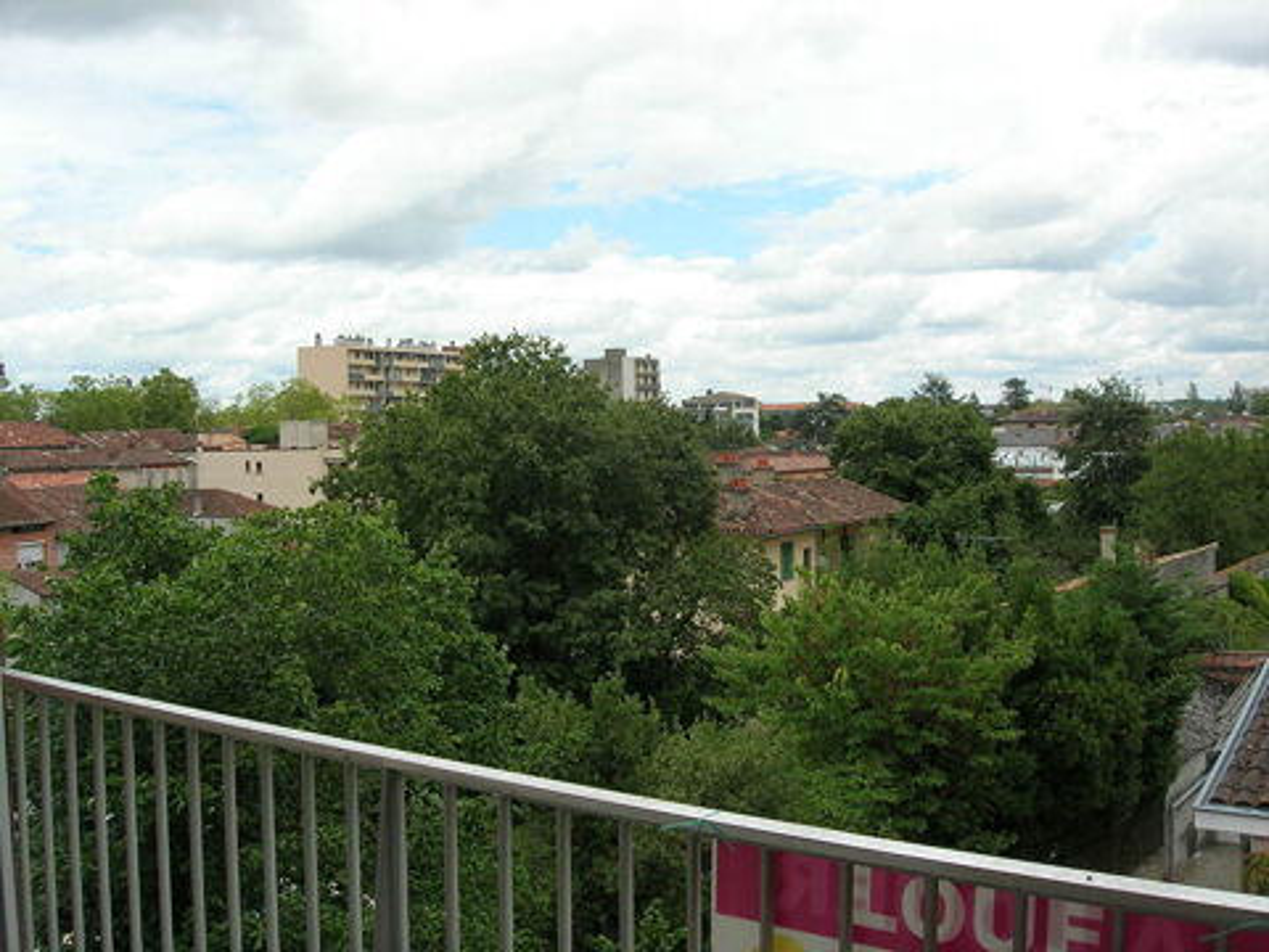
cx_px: 634
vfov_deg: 37.7
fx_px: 1393
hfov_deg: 49.0
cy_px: 476
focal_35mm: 38
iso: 64
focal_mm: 7.8
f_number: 4.8
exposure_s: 1/448
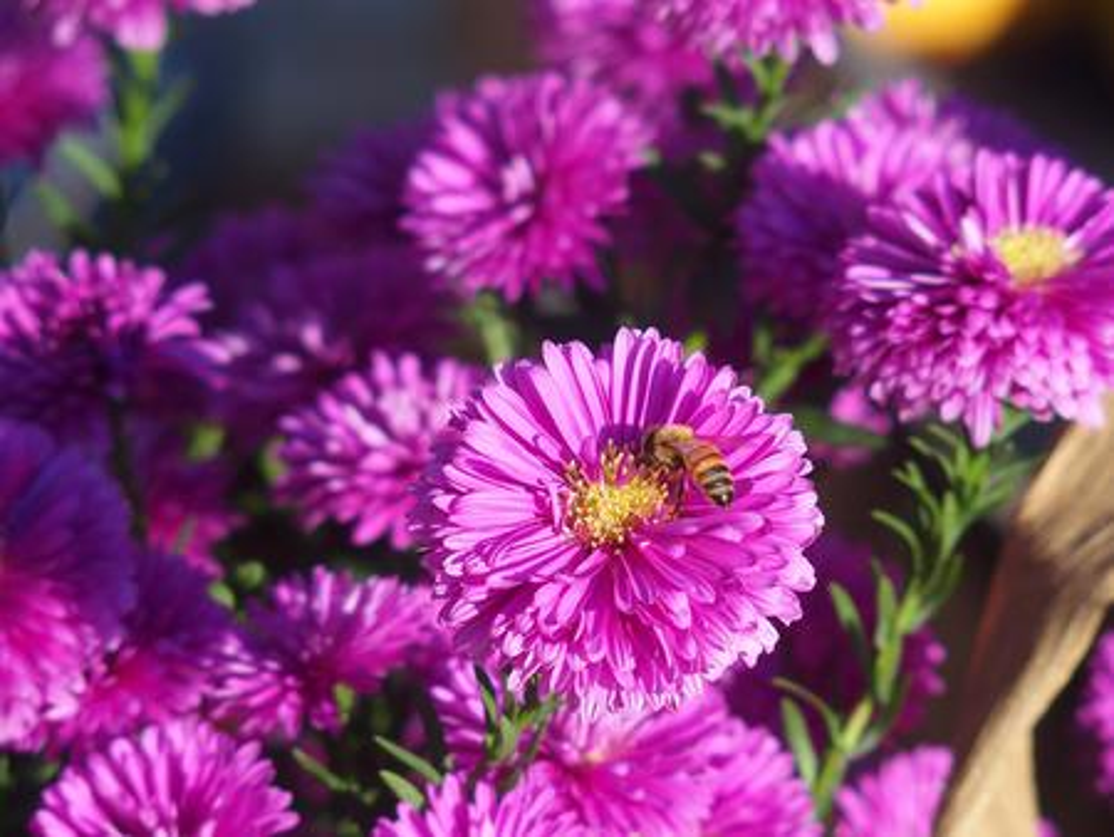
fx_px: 7792
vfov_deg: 6.1
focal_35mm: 242
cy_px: 418
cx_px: 557
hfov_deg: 8.2
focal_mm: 51.4
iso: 100
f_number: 3.2
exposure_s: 1/500
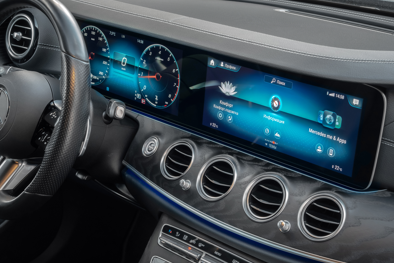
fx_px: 777
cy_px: 146
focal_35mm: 71
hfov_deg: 28.5
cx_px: 197
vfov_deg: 19.2
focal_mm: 41.4
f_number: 5.6
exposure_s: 1/13
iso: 800
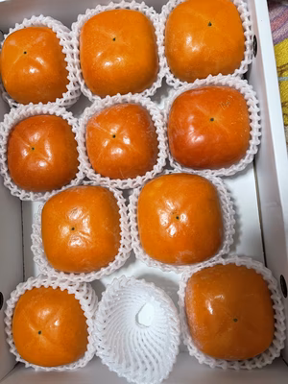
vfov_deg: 69.4
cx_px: 144
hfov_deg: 54.9
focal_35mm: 25
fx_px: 277
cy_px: 192
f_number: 1.6
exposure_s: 1/50
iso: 125
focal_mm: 5.1
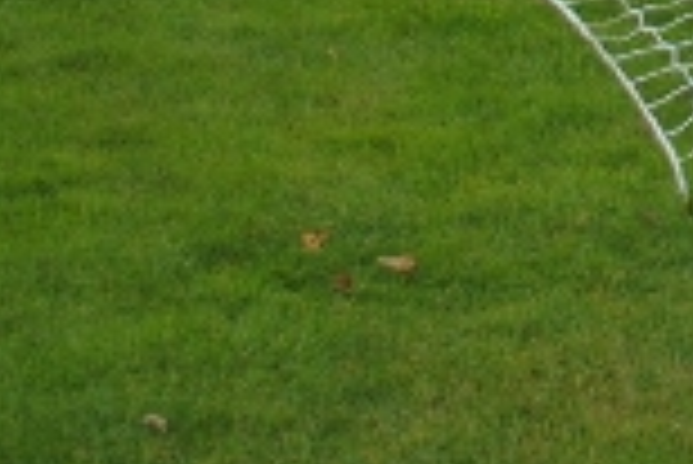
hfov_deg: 9.6
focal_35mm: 200
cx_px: 1382
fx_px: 3854
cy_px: -894
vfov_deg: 6.3
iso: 100
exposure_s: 1/160
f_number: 3.8
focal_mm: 20
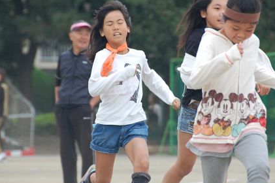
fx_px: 3481
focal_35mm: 456
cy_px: 75
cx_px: 145
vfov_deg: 3.0
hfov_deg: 4.5
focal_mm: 200
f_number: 5.6
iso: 800
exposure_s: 1/250
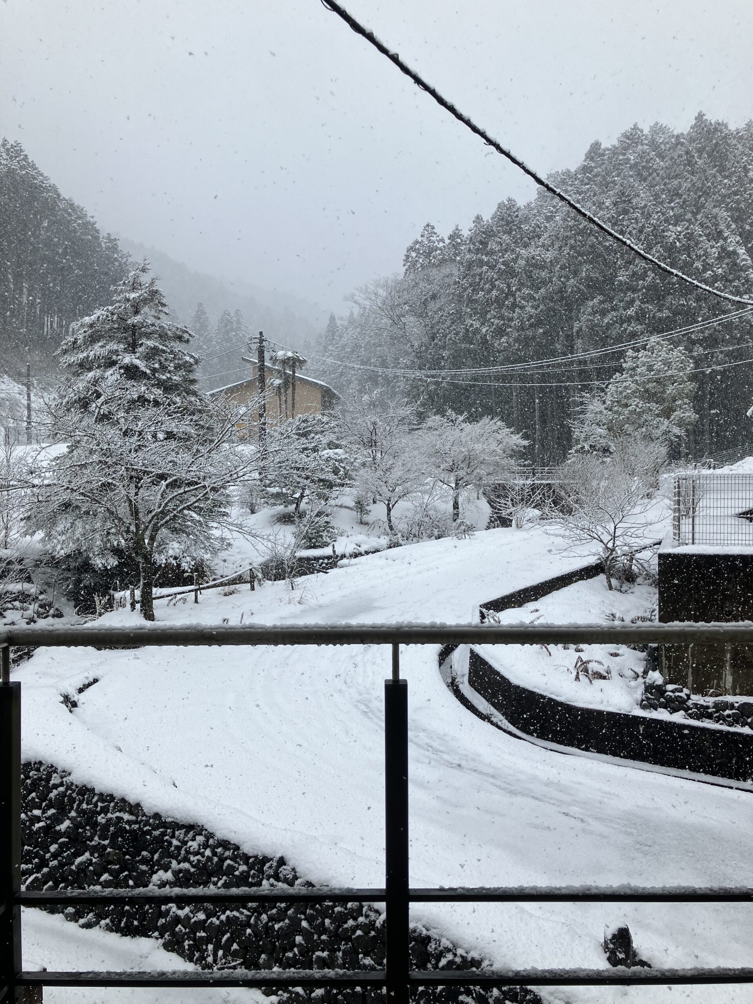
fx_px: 812
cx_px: 376
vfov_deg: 63.4
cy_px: 502
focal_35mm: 28
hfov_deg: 49.7
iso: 32
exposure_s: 1/771
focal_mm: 3.99
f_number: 1.8
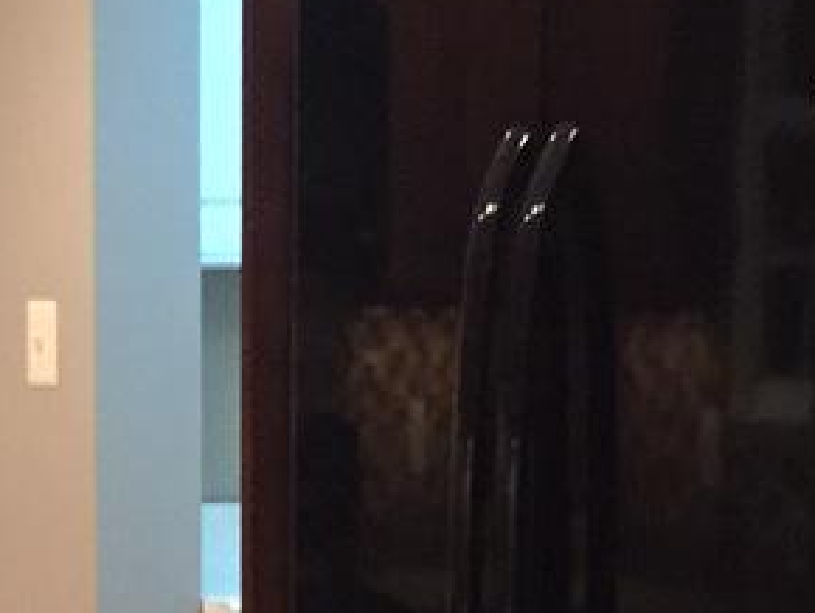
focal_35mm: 163
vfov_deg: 9.0
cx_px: 17
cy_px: 785
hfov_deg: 12.0
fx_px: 3841
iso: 250
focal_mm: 4.15
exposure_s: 1/20
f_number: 2.2
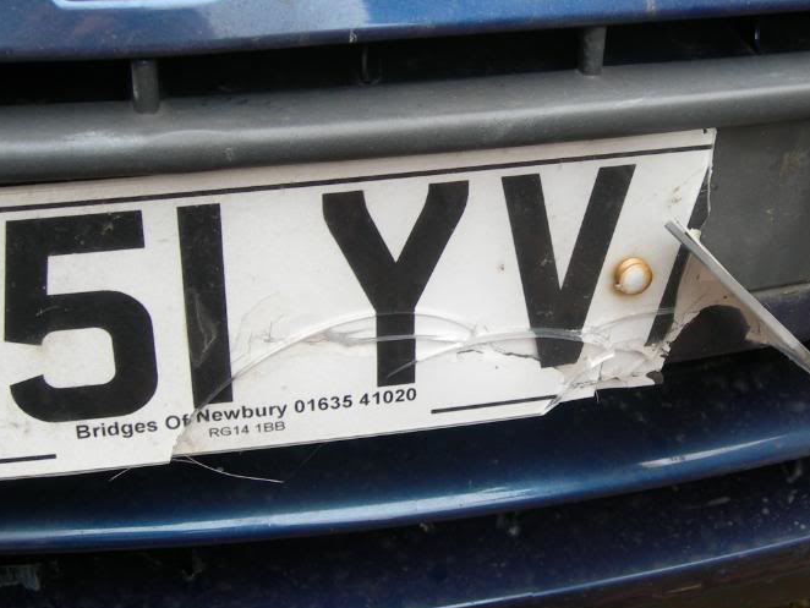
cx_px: 536
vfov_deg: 25.2
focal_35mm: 58
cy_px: 297
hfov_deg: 33.0
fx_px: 1358
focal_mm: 7.8
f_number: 2.8
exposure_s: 1/27
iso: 50
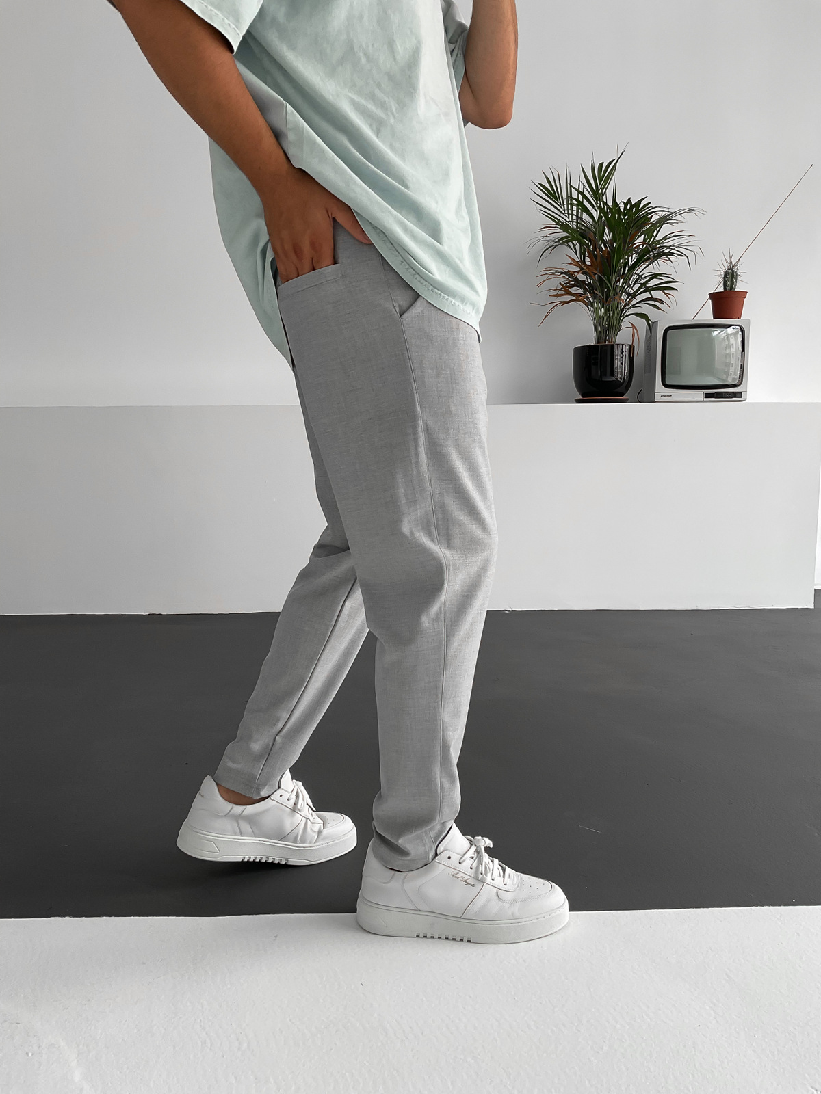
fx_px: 917
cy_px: 547
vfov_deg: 61.7
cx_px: 410
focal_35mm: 29
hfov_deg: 48.2
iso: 32
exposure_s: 1/120
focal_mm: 3
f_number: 1.8
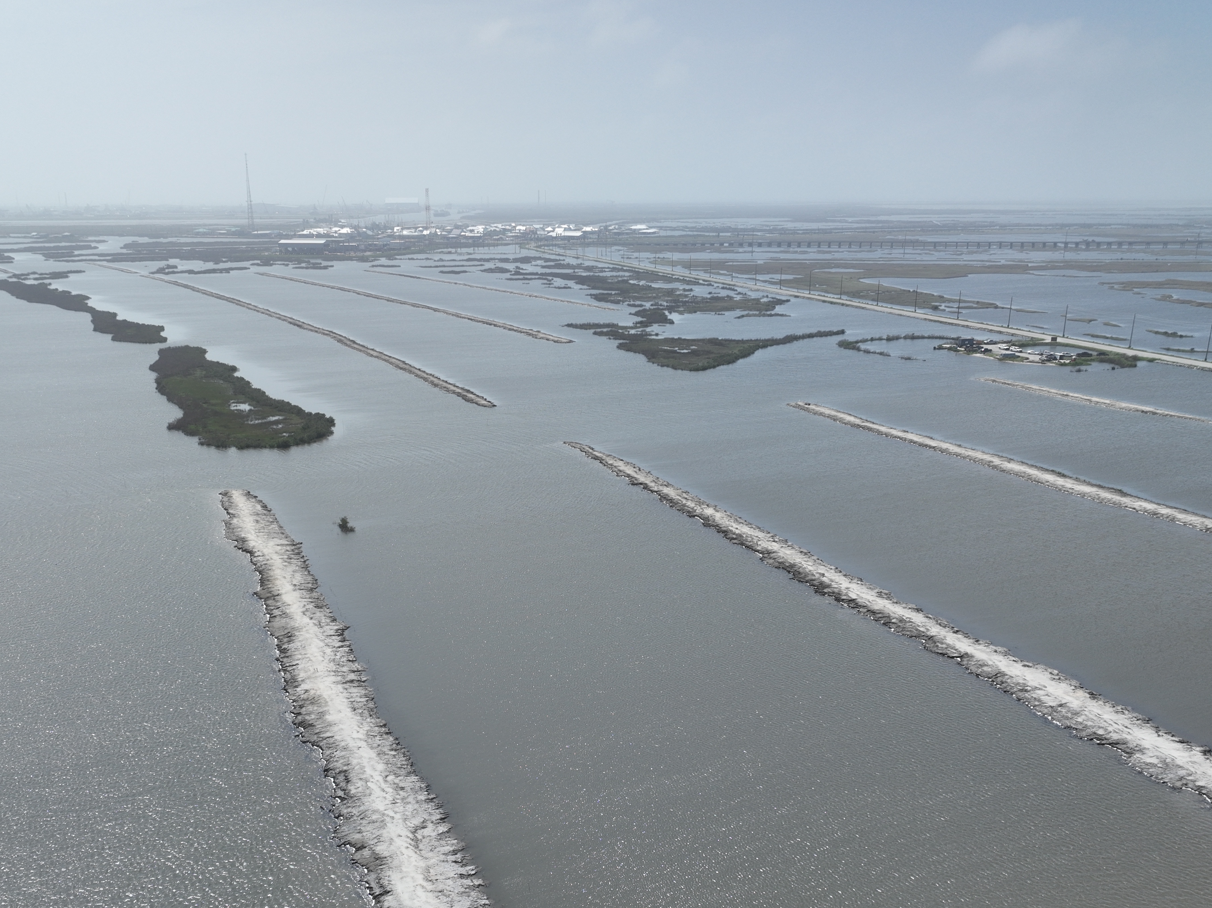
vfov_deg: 39.8
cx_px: 559
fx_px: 1225
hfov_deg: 52.6
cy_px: 658
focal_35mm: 35
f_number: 3.2
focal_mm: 12.29
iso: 100
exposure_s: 1/2000
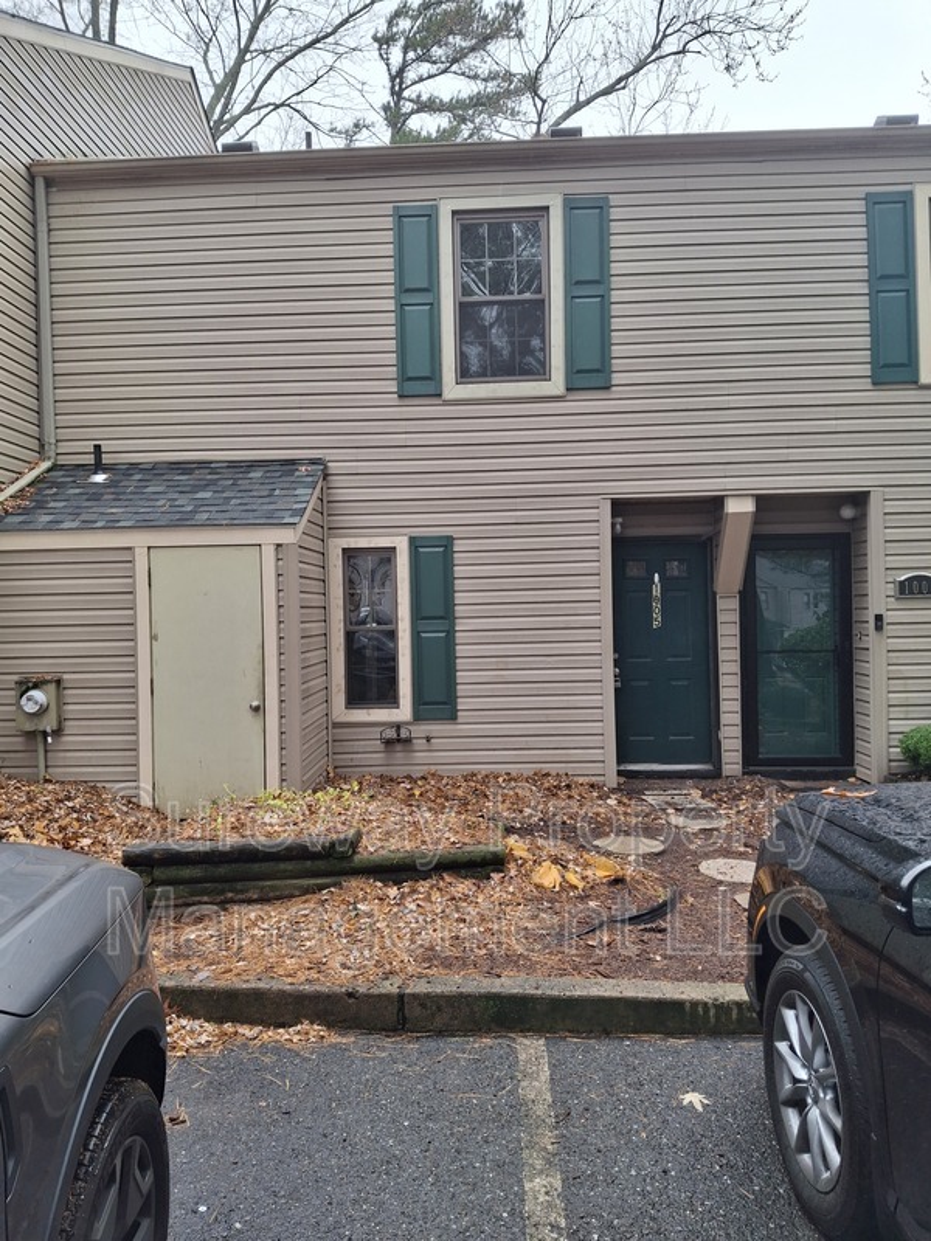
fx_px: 897
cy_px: 620
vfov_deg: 69.4
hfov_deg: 54.9
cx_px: 466
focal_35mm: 25
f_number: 1.8
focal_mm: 4.69
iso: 32
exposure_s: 1/120
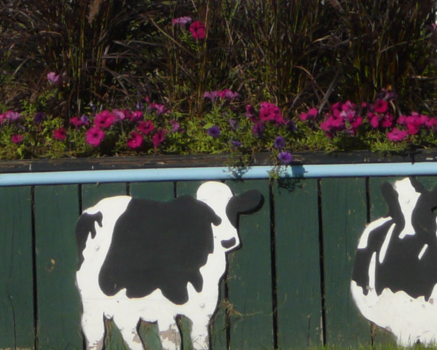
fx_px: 9030
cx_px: 135
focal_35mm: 698
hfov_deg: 2.8
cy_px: -152
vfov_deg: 2.2
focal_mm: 31
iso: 100
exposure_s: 1/800
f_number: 4.8
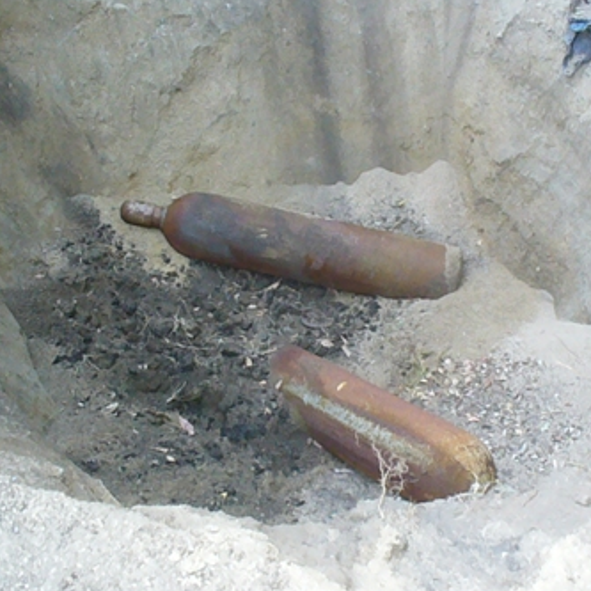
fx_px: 850
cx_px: 346
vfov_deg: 38.3
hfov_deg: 38.2
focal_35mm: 44
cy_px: 295
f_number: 5.6
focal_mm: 6.1
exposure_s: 1/200
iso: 800
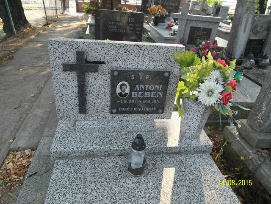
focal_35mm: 24
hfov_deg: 71.6
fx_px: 188
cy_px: 102
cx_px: 136
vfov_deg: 56.8
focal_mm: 5.2
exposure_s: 1/60
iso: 100
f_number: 3.4
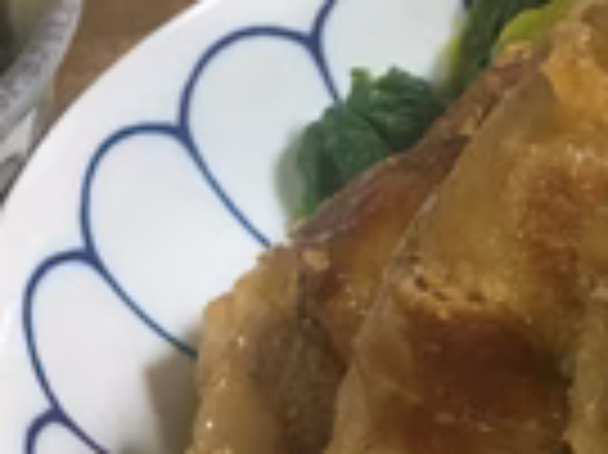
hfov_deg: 22.0
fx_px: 1509
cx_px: 603
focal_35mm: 86
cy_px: 297
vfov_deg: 17.1
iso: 200
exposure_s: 1/25
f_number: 2.2
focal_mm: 4.15
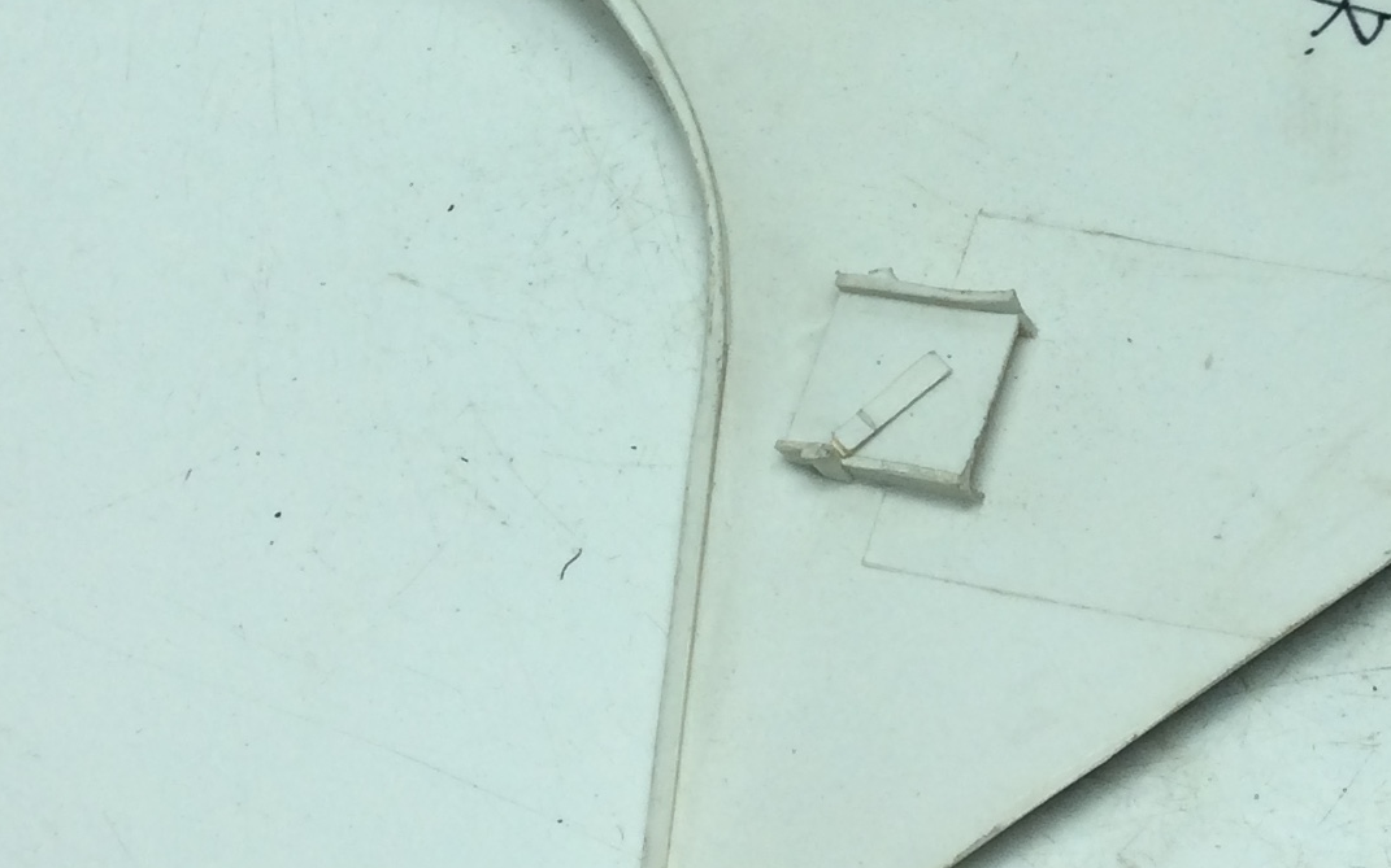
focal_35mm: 82
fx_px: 3108
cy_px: -65
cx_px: 1053
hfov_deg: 24.9
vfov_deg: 15.5
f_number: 2.4
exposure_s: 1/629
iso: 32
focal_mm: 3.3
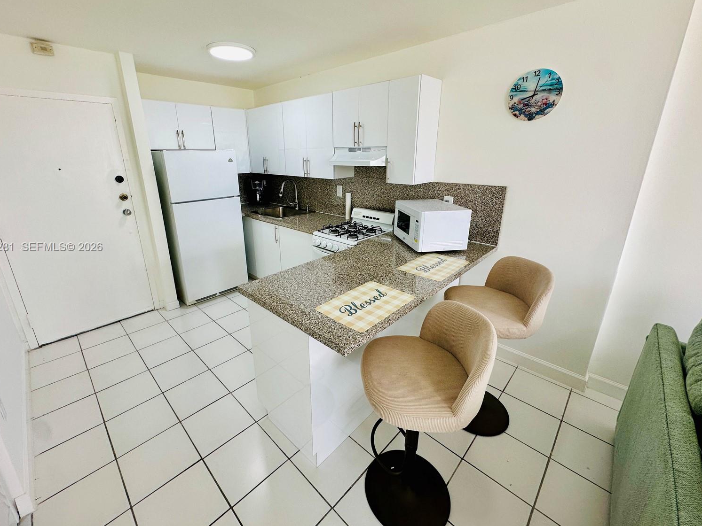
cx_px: 332
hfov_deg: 98.1
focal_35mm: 15
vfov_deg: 81.7
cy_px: 248
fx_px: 304
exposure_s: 1/120
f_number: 2.2
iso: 80
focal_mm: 2.22
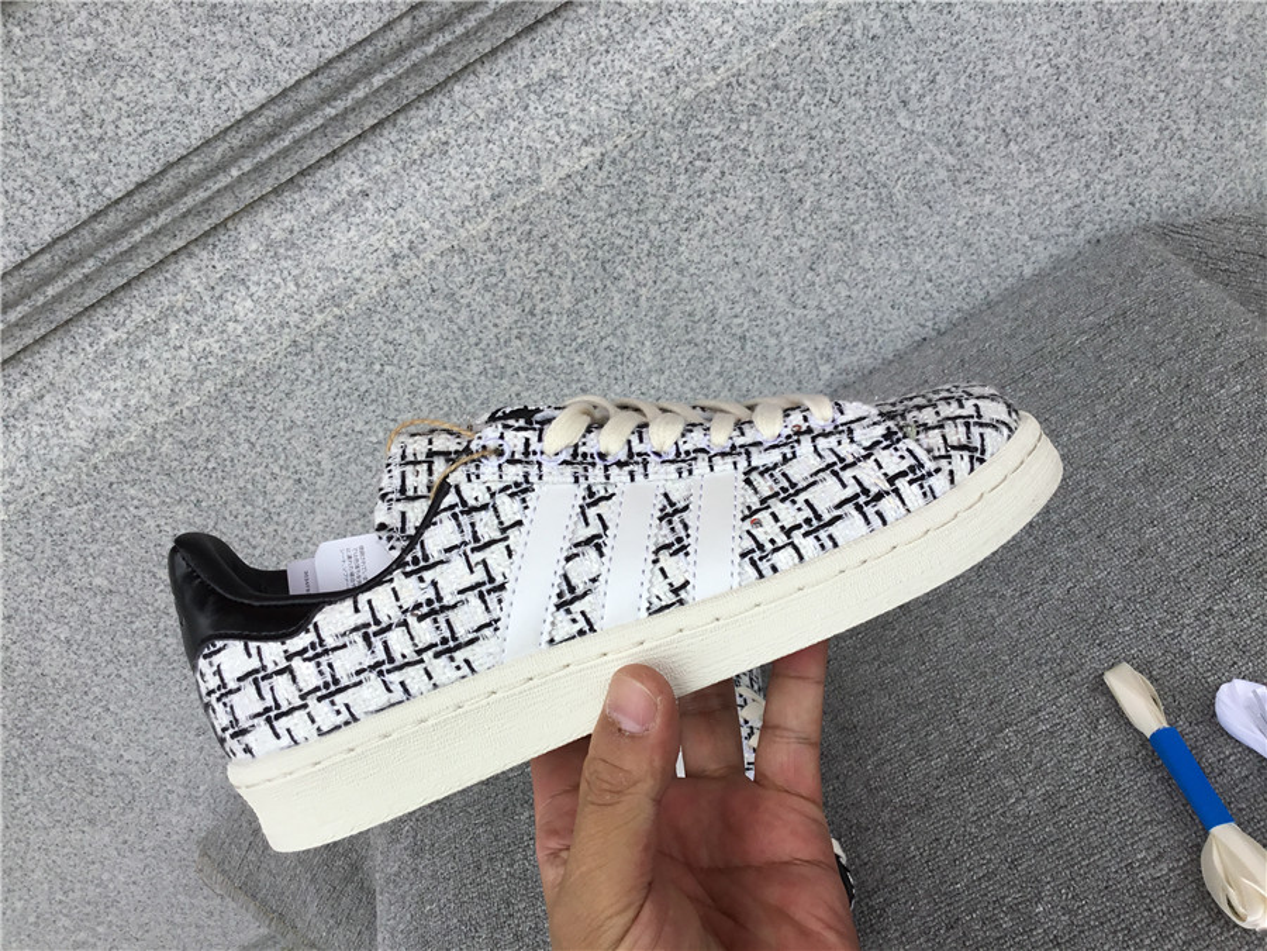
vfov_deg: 45.4
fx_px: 1135
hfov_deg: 58.4
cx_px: 634
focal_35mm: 31
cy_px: 476
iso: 25
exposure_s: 1/515
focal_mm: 3.3
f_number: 2.4
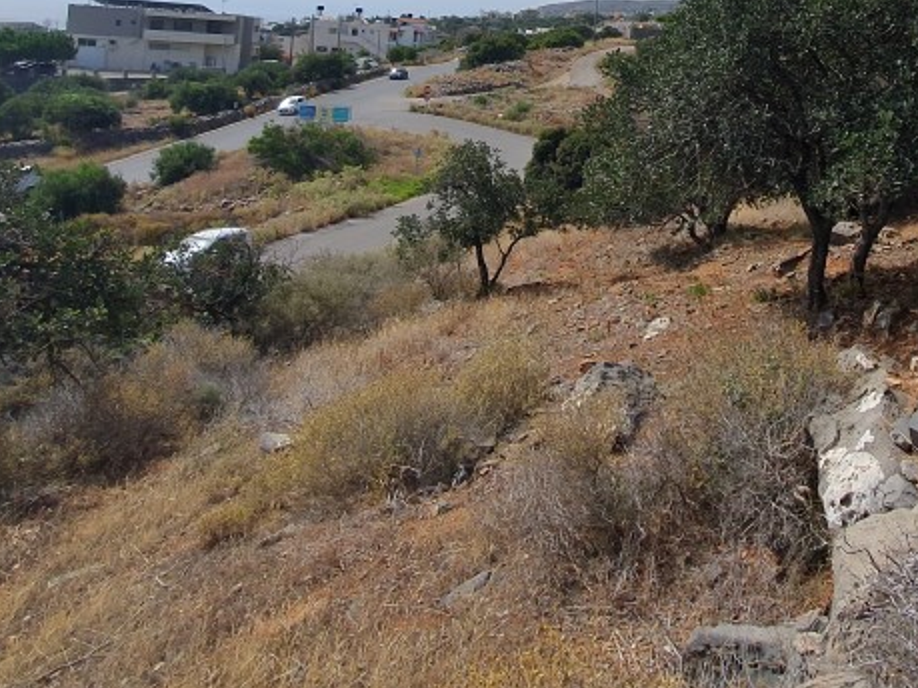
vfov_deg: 42.5
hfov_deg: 58.5
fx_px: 769
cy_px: 22
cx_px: 686
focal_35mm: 29
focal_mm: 1.8
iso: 50
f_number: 2.2
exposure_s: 1/1736
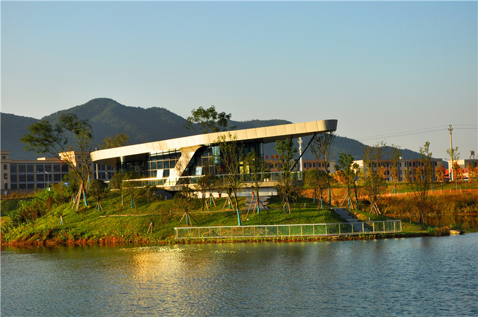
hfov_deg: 29.9
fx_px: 895
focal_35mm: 68
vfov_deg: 20.1
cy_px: 158
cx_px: 239
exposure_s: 1/800
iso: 320
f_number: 8
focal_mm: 45
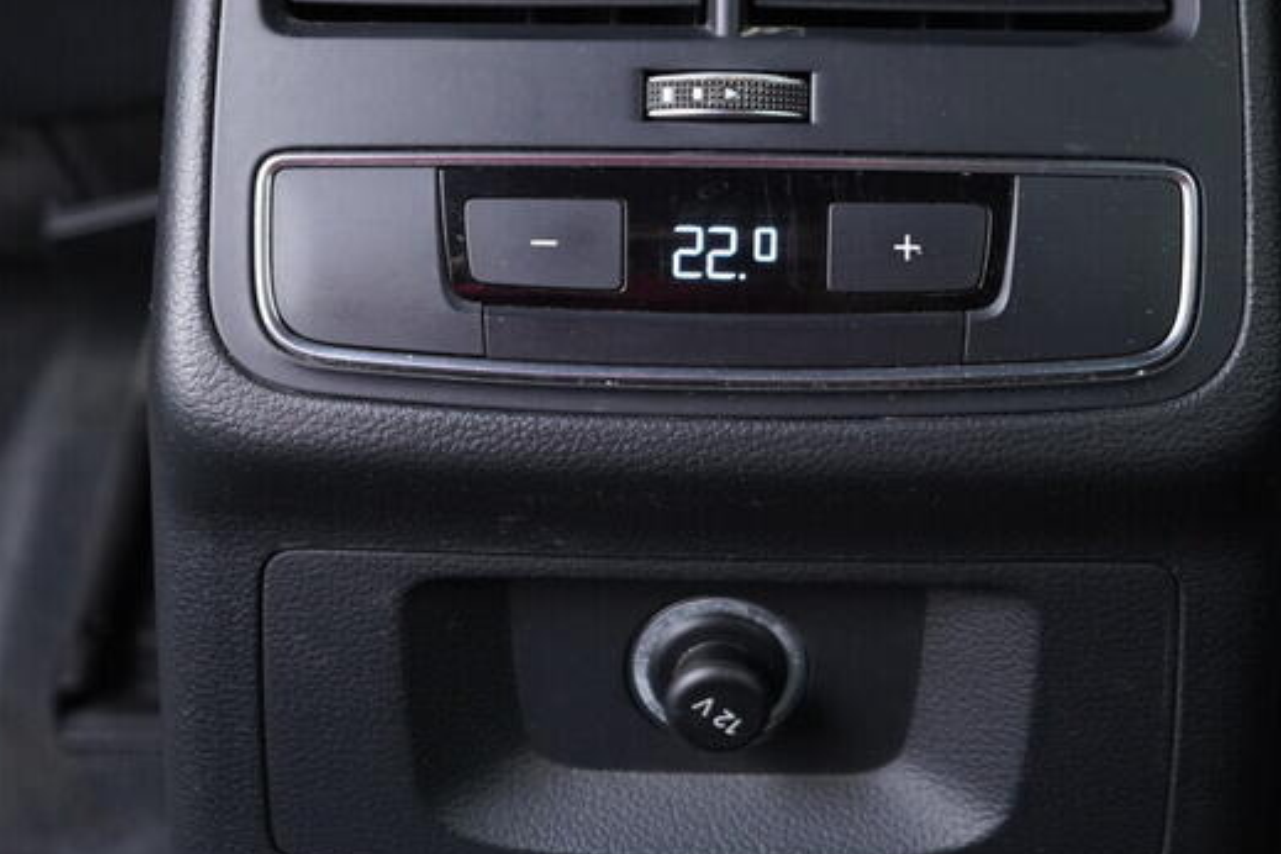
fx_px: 2526
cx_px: 649
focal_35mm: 71
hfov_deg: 28.5
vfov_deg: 18.9
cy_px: 110
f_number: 2.8
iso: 1000
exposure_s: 1/40
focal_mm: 24
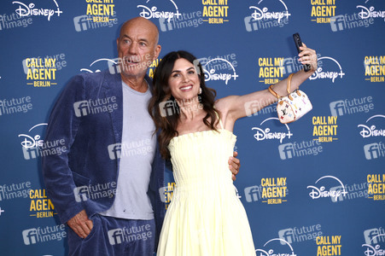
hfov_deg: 13.7
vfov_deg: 9.1
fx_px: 1603
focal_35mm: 150
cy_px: 128
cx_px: 192
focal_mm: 150
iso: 800
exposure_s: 1/200
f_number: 5.6
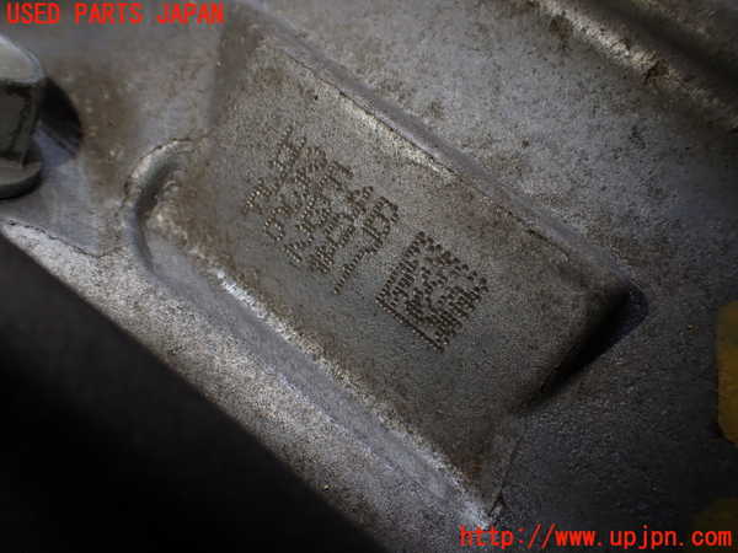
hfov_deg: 60.0
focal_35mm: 30
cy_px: 276
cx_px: 369
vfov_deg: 46.8
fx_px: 640
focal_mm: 5.4
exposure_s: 1/125
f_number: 3.2
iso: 100
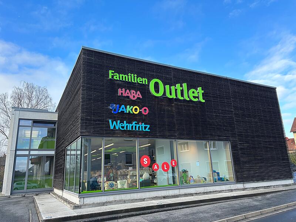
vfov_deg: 53.1
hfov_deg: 67.3
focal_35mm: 26
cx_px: 148
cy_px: 111
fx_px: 222
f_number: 1.5
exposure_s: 1/894
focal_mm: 5.7
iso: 50
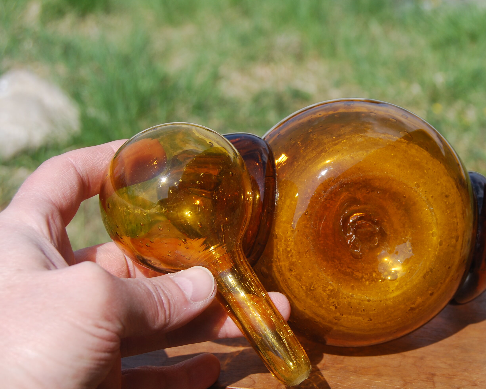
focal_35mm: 78
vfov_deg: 19.7
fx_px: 1118
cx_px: 342
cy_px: 222
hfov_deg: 24.3
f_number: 8
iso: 100
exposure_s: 1/250
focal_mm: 35
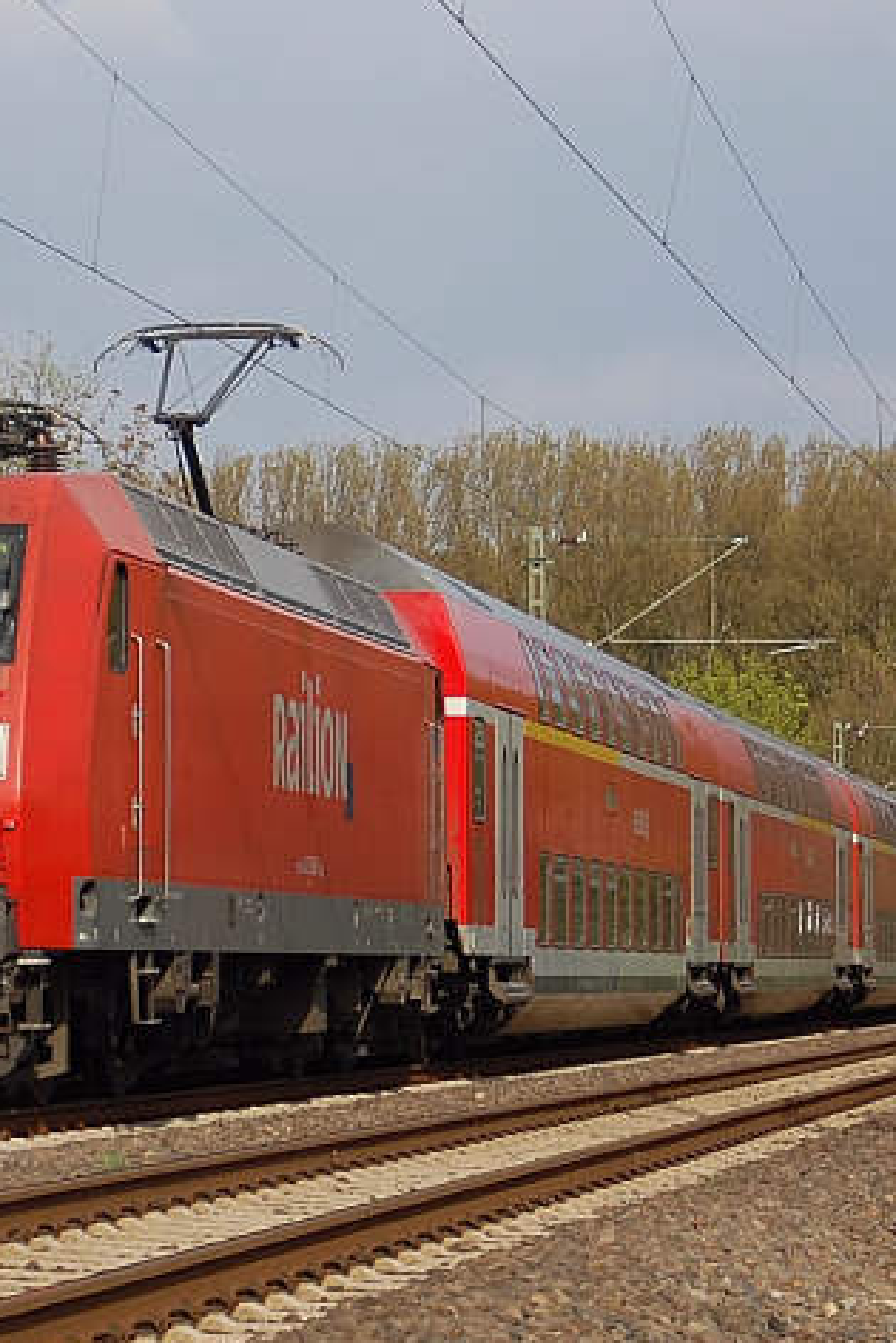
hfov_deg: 8.1
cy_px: 704
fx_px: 6304
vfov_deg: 12.2
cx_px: 125
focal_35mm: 169
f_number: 5
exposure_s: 1/1000
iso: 250
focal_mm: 52
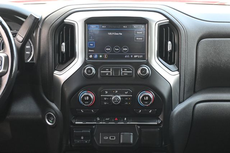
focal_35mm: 57
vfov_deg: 23.8
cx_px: 115
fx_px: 364
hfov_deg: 35.1
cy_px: 76
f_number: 5.6
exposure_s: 1/125
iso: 2000
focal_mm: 38
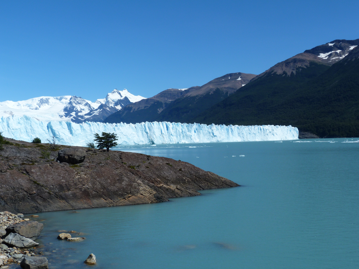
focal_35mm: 39
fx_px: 404
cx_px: 180
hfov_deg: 47.9
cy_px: 134
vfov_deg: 36.8
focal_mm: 7.1
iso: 80
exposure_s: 1/640
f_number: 5.6
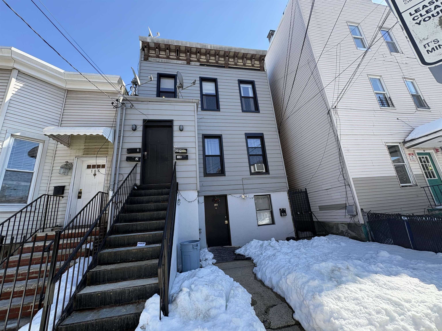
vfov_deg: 85.7
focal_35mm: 14
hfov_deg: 102.1
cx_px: 221
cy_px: 166
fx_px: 179
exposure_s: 1/438
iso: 40
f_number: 2.2
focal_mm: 2.22
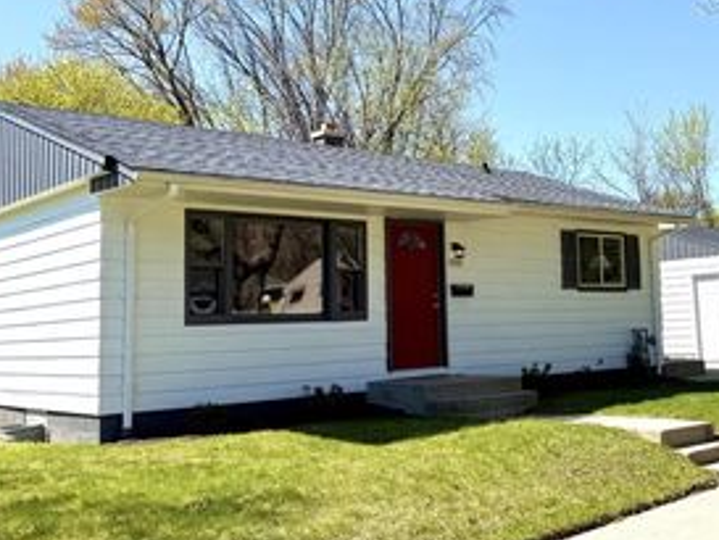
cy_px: 246
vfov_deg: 32.9
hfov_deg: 41.5
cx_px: 548
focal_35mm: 44
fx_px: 914
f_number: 1.78
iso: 80
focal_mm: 6.76
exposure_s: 1/4405
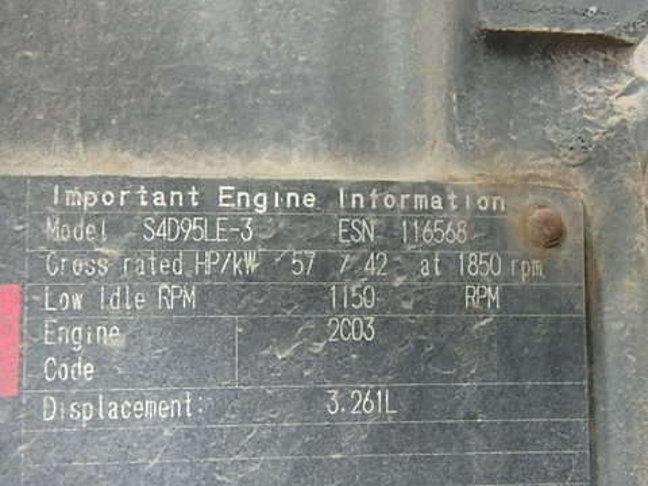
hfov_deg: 33.8
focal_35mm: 57
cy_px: 243
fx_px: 1067
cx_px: 324
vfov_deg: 25.7
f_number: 5.1
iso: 1000
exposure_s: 1/13
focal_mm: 10.1
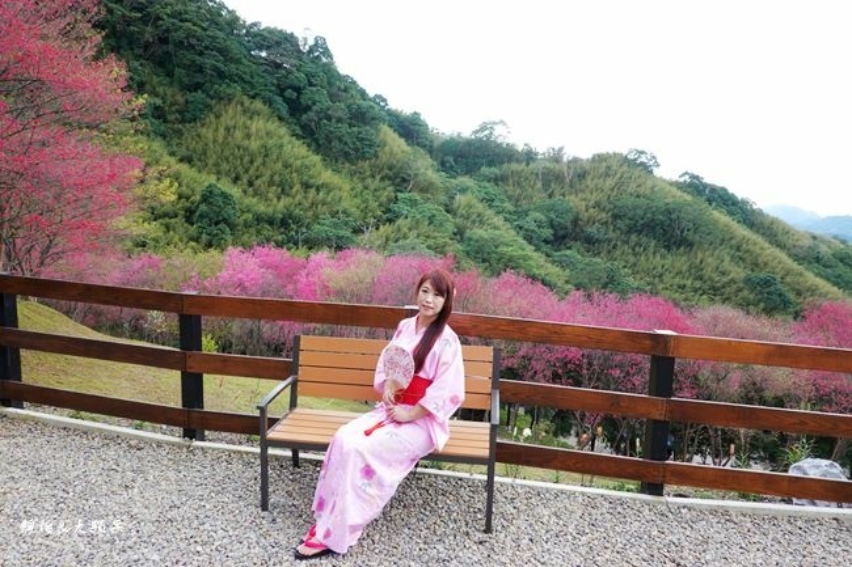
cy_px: 284
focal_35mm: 24
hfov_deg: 73.8
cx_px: 426
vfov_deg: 53.1
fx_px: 568
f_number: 2.8
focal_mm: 9
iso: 125
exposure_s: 1/125
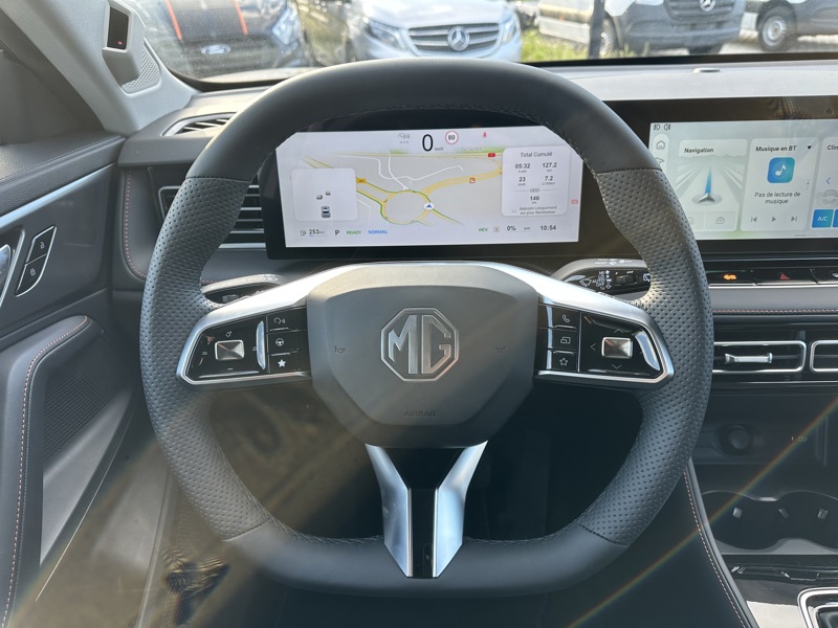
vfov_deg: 56.8
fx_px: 581
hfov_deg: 71.6
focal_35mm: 24
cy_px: 314
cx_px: 419
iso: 64
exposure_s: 1/150
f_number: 1.78
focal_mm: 6.86
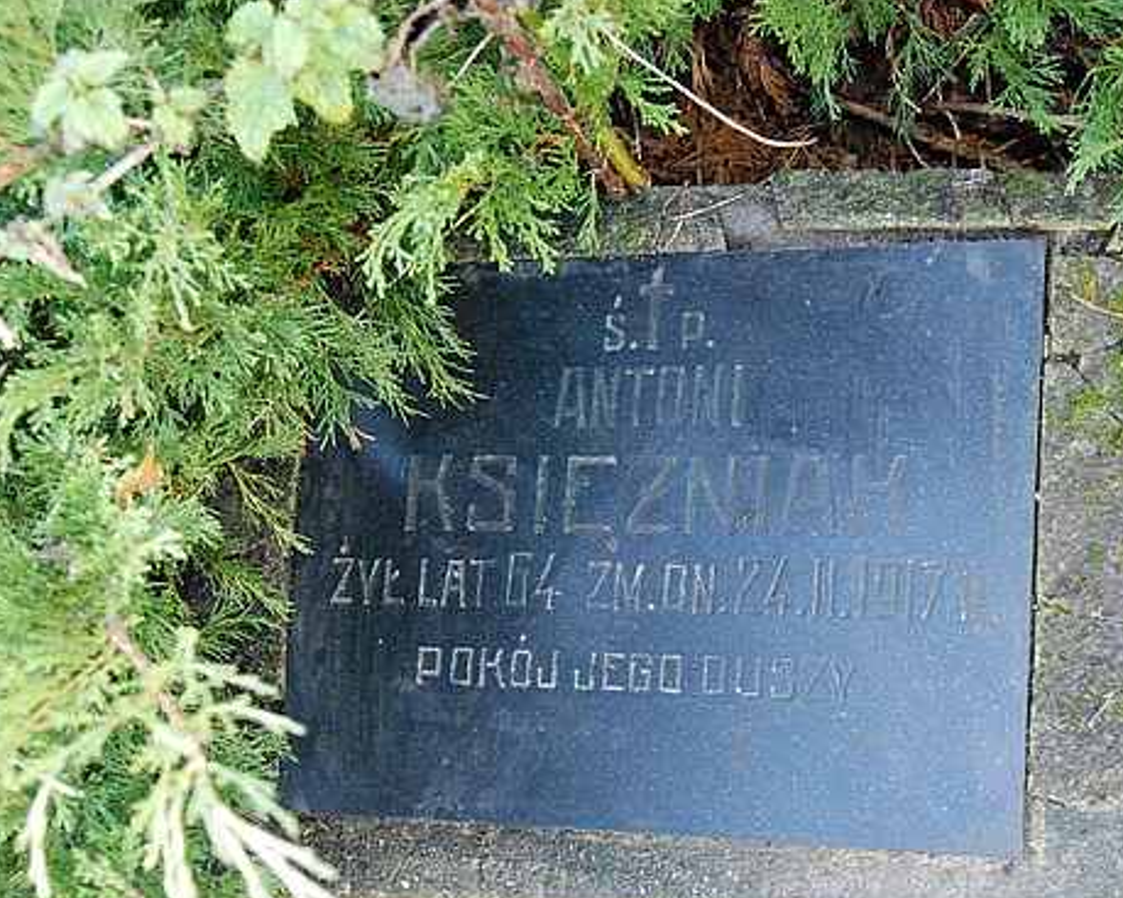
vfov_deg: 25.8
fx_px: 1961
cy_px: 511
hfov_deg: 31.8
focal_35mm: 59
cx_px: 692
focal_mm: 30
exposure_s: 1/100
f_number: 6.3
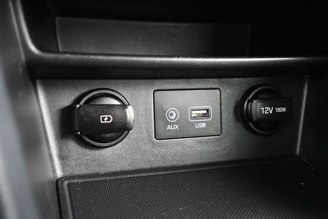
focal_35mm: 42
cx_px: 164
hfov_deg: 46.4
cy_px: 110
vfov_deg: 31.9
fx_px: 382
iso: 3200
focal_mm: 28
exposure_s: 1/80
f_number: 4.2
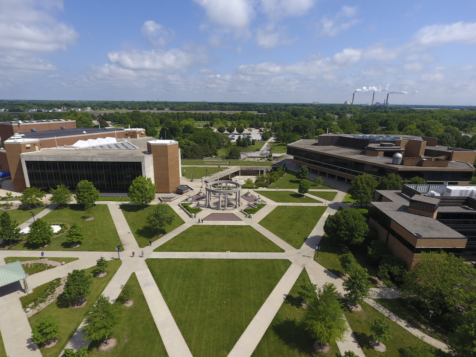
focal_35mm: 20
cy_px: 178
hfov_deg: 81.7
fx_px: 275
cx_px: 238
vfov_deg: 66.0
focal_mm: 3.61
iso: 100
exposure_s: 1/1150
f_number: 2.8
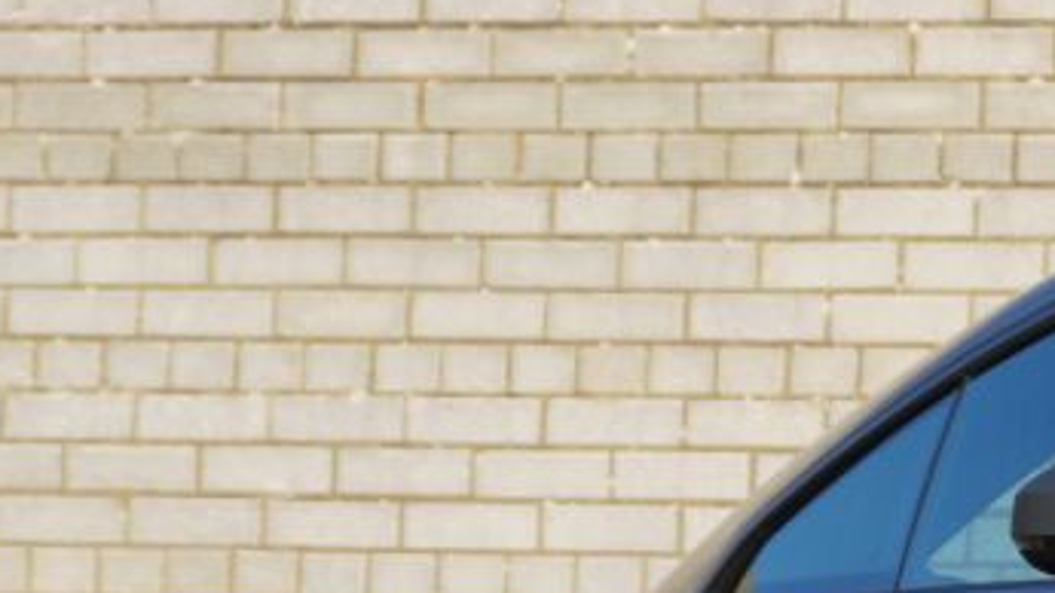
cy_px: 779
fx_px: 8348
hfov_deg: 6.9
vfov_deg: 4.1
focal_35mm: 298
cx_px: 2214
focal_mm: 41
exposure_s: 1/250
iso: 100
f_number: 6.3
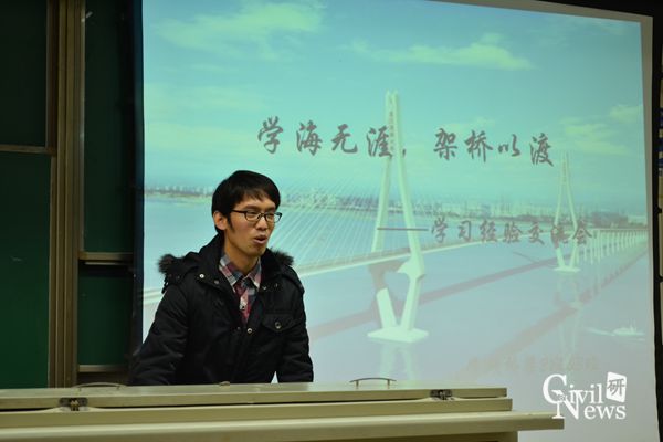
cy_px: 221
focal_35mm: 82
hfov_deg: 24.6
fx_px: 1519
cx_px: 332
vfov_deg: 16.6
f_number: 5.6
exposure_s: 1/60
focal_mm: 55
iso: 800
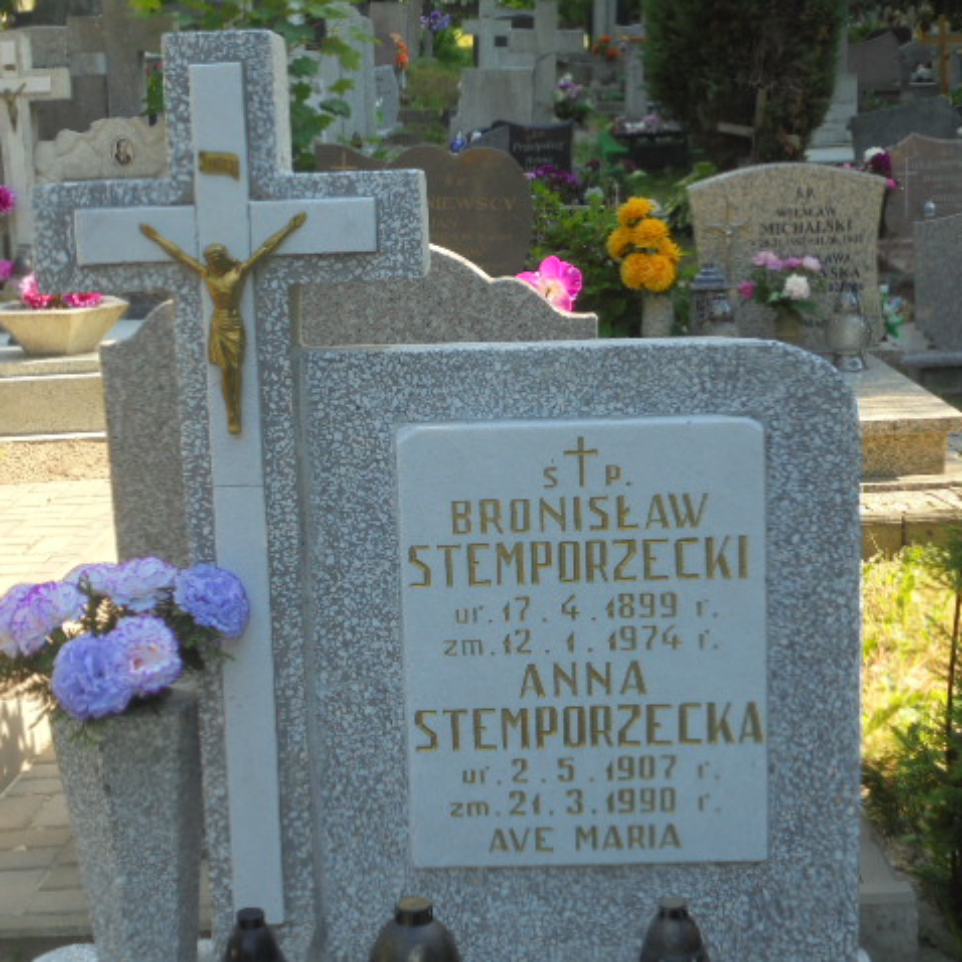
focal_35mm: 58
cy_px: 481
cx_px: 457
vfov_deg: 29.6
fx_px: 1824
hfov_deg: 29.5
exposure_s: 1/125
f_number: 4.8
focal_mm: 8.9
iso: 100
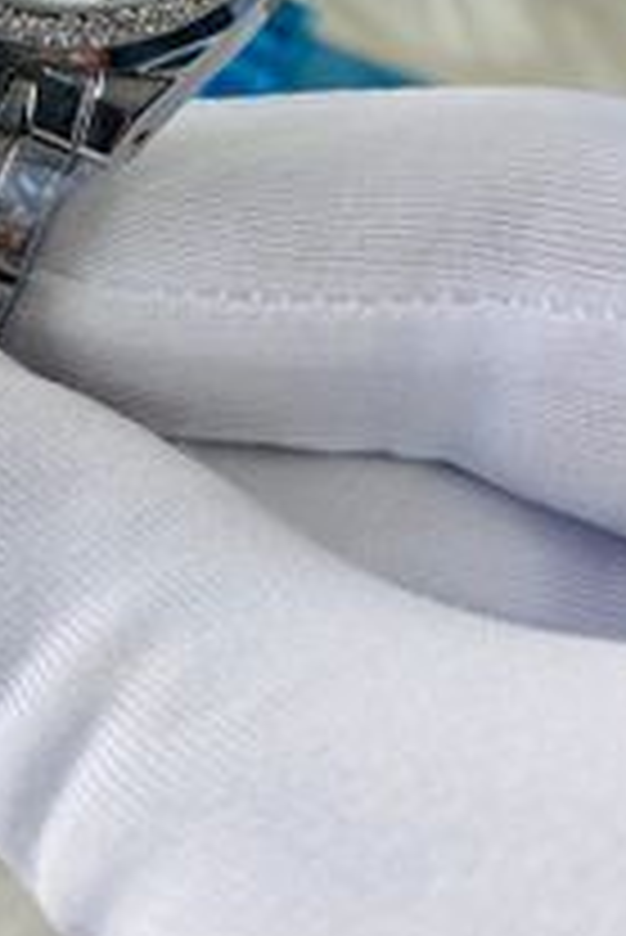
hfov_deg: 26.2
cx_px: 68
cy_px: 68
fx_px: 1302
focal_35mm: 50
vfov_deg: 36.7
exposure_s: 1/134
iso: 32
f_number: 1.8
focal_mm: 4.25
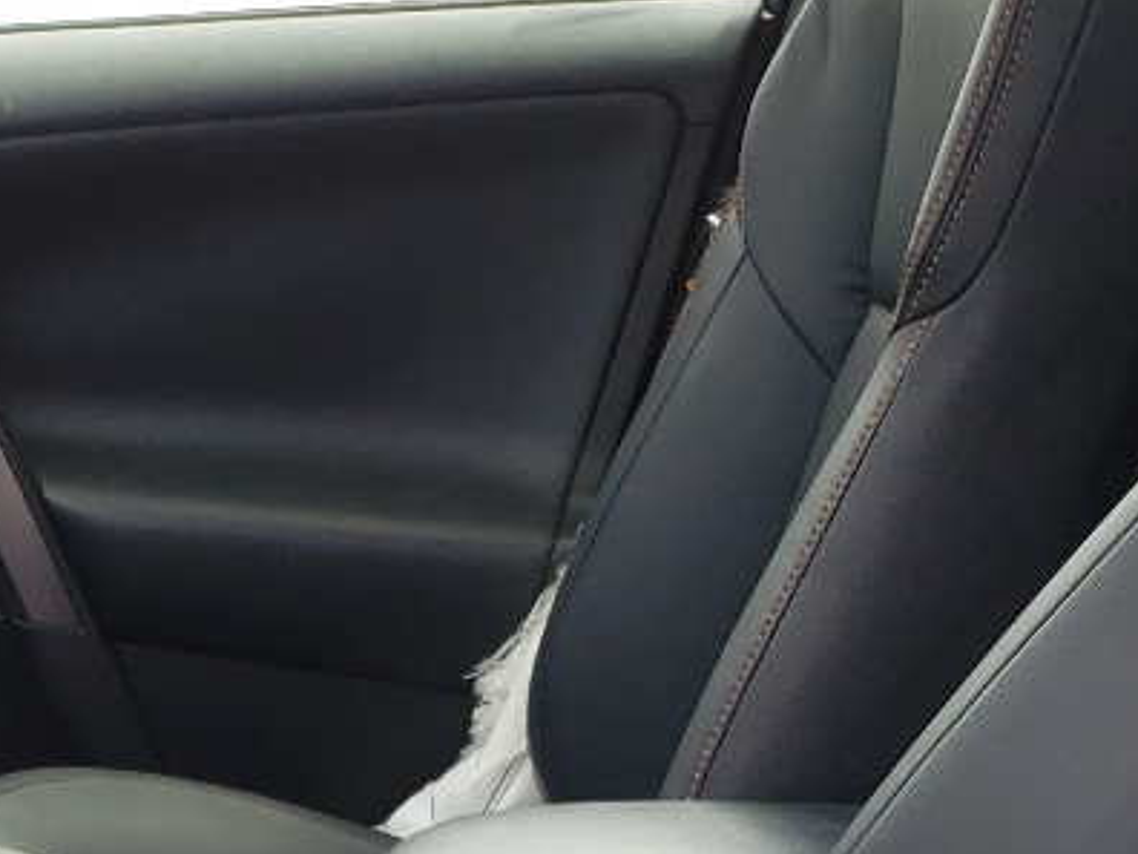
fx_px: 3452
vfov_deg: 13.5
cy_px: 1165
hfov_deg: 18.1
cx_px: -69
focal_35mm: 105
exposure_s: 1/400
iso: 50
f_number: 1.5
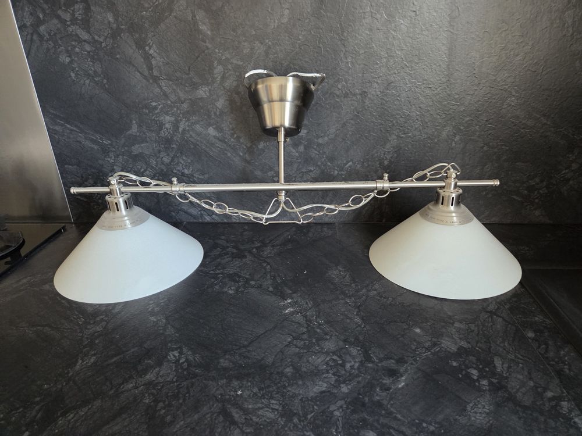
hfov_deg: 73.9
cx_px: 291
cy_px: 218
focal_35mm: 23
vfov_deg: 58.9
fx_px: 387
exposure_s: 1/100
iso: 1000
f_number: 1.8
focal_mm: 5.4
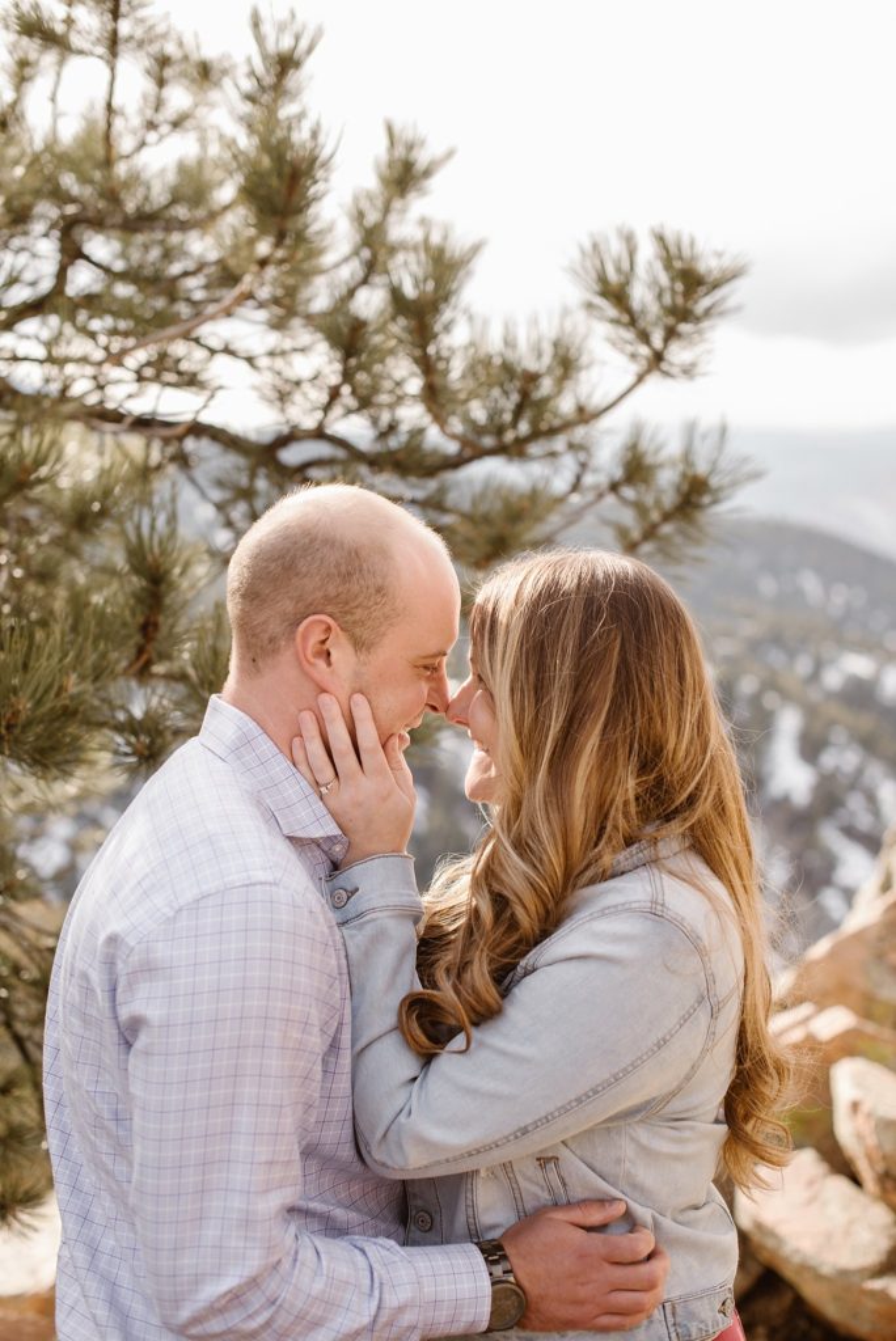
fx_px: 1864
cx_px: 448
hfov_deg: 27.0
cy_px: 670
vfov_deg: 39.6
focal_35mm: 50
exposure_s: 1/640
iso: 200
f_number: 2.8
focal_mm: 50
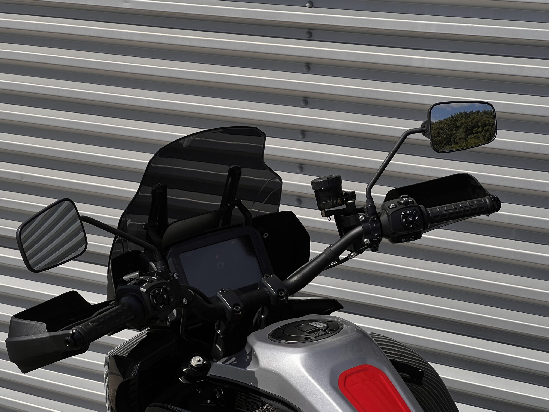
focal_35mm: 77
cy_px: 206
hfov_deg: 25.3
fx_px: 1221
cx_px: 274
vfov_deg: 19.1
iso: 32
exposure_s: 1/1754
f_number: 2.8
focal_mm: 9
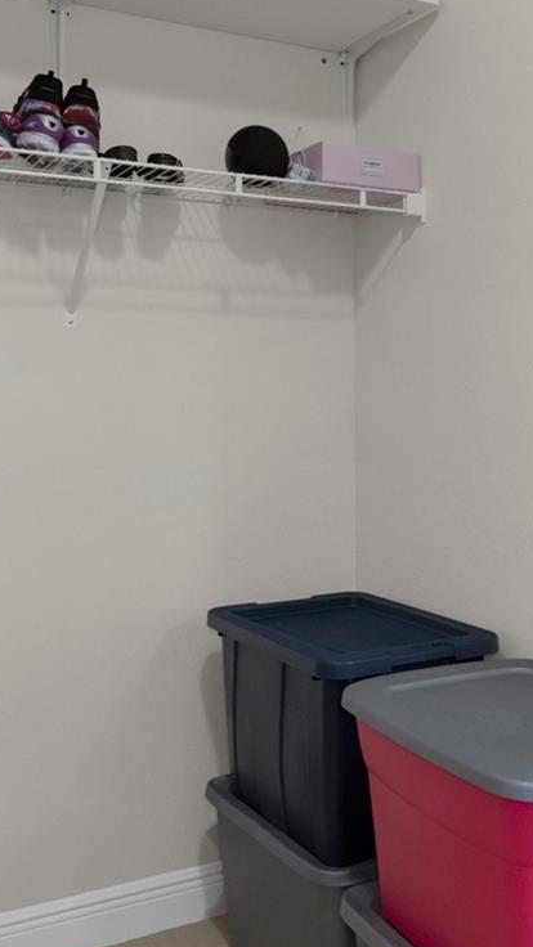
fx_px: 1030
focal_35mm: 41
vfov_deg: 49.0
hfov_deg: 28.7
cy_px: 368
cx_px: 372
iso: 320
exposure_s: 1/3
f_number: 8
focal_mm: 12
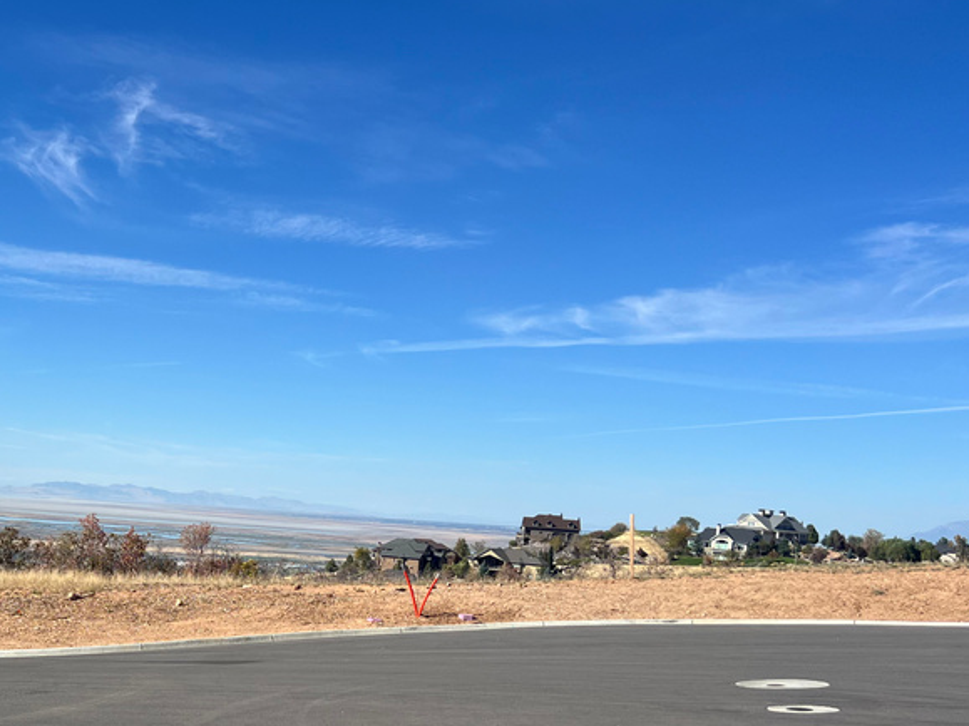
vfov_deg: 30.6
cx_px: 214
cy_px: 592
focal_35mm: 46
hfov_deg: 39.8
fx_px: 1287
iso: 50
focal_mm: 5.7
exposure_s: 1/5882
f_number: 1.5
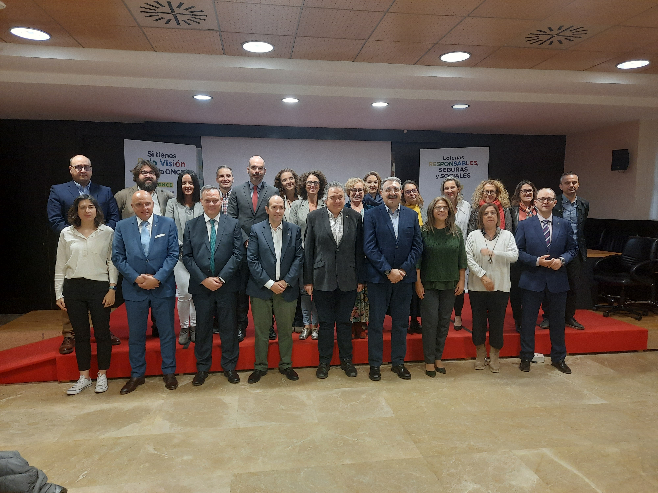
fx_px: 475
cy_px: 246
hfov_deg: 69.4
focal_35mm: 25
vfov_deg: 54.9
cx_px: 329
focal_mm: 4.6
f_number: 2
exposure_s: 1/33
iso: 400
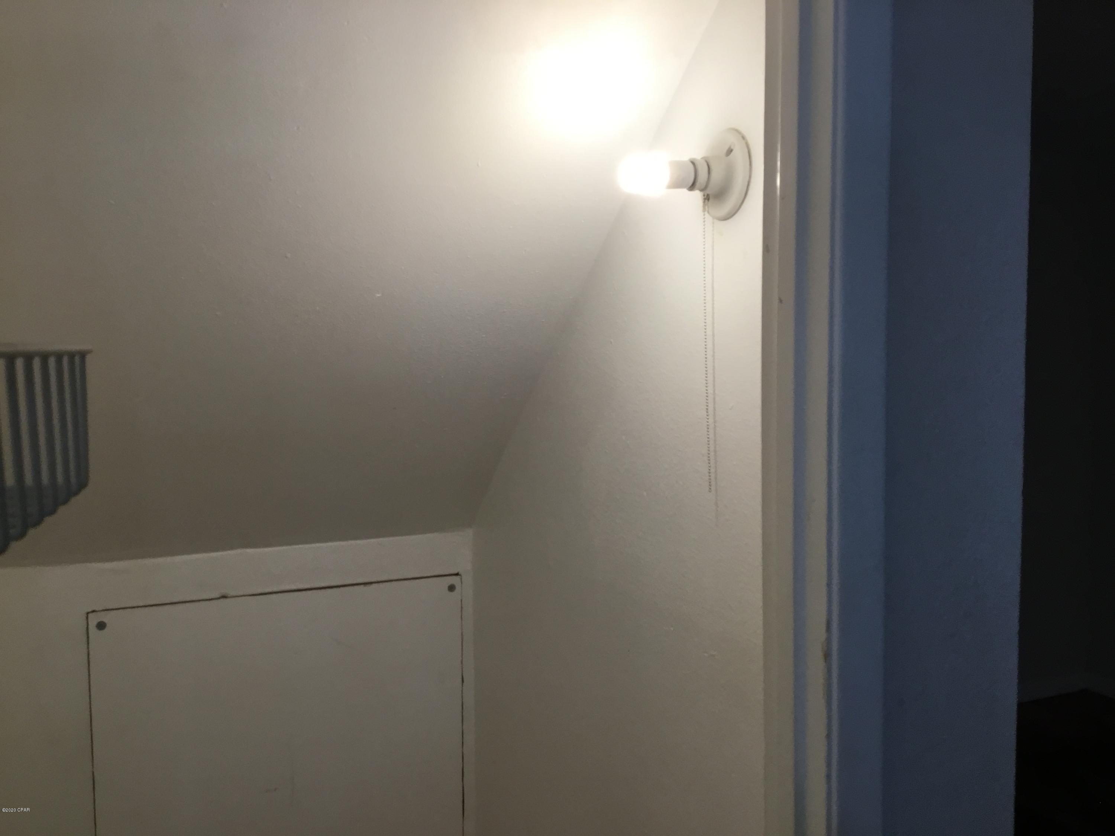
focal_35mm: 31
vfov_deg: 45.4
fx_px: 999
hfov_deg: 58.4
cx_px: 558
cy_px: 418
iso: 25
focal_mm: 3.3
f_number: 2.4
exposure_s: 1/40
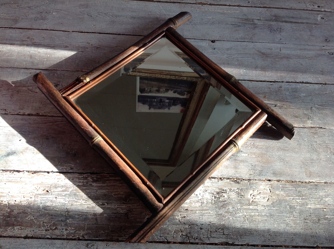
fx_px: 337
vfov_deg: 40.6
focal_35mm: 35
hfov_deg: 52.7
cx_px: 167
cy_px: 124
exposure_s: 1/120
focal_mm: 4.28
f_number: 2.4
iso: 100
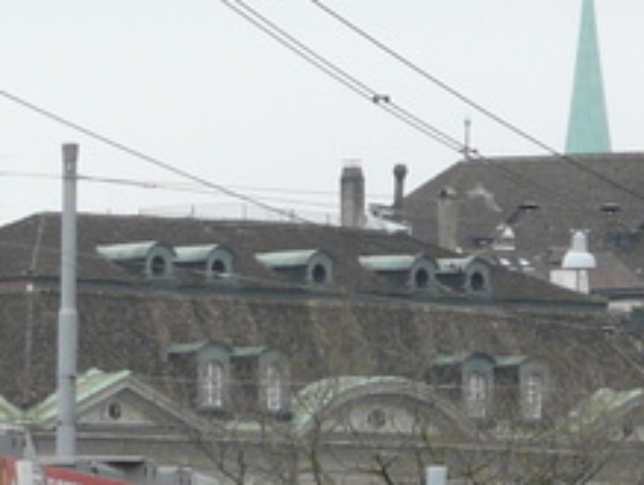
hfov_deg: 3.6
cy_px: 585
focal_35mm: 547
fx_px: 10193
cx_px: -600
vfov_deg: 2.7
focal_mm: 19.7
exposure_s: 1/200
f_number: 4
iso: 100
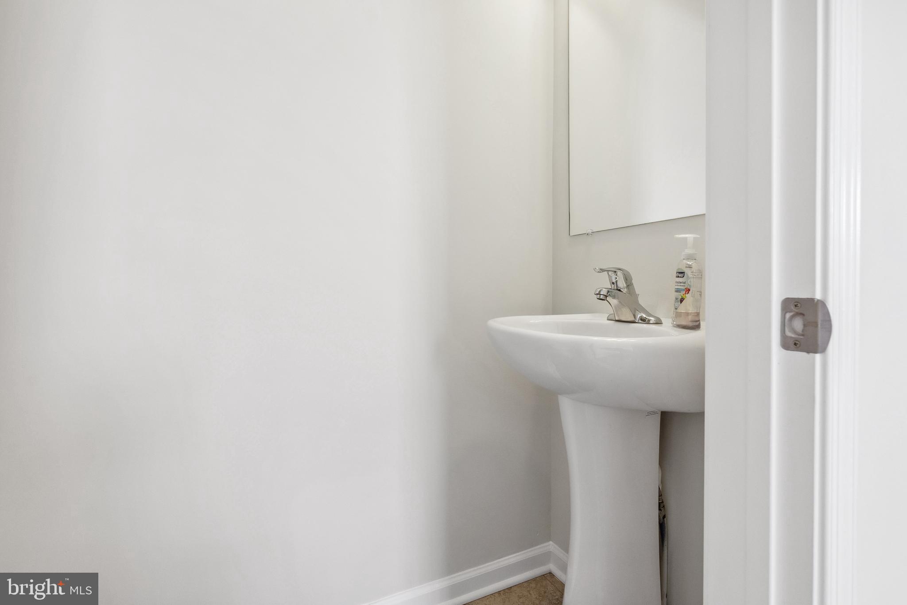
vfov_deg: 73.8
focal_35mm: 16
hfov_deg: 96.7
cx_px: 454
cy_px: 302
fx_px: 403
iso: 1600
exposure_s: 1/100
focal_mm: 16
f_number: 8
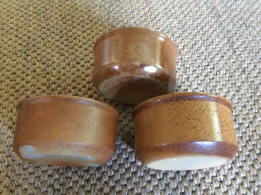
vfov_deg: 42.8
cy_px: 98
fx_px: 248
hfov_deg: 55.4
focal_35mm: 33
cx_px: 127
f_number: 2.4
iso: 400
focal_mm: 3.3
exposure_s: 1/17
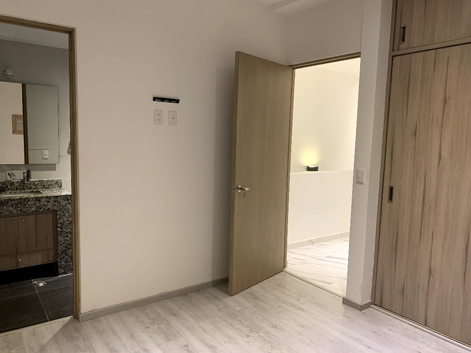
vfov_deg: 53.1
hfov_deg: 67.3
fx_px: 354
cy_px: 176
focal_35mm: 26
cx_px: 236
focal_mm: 4.25
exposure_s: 1/60
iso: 250
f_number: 1.8
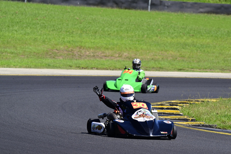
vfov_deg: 3.6
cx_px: 116
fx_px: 2439
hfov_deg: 5.4
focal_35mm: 380
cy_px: 77
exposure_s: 1/640
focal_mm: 380
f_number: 11
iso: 500
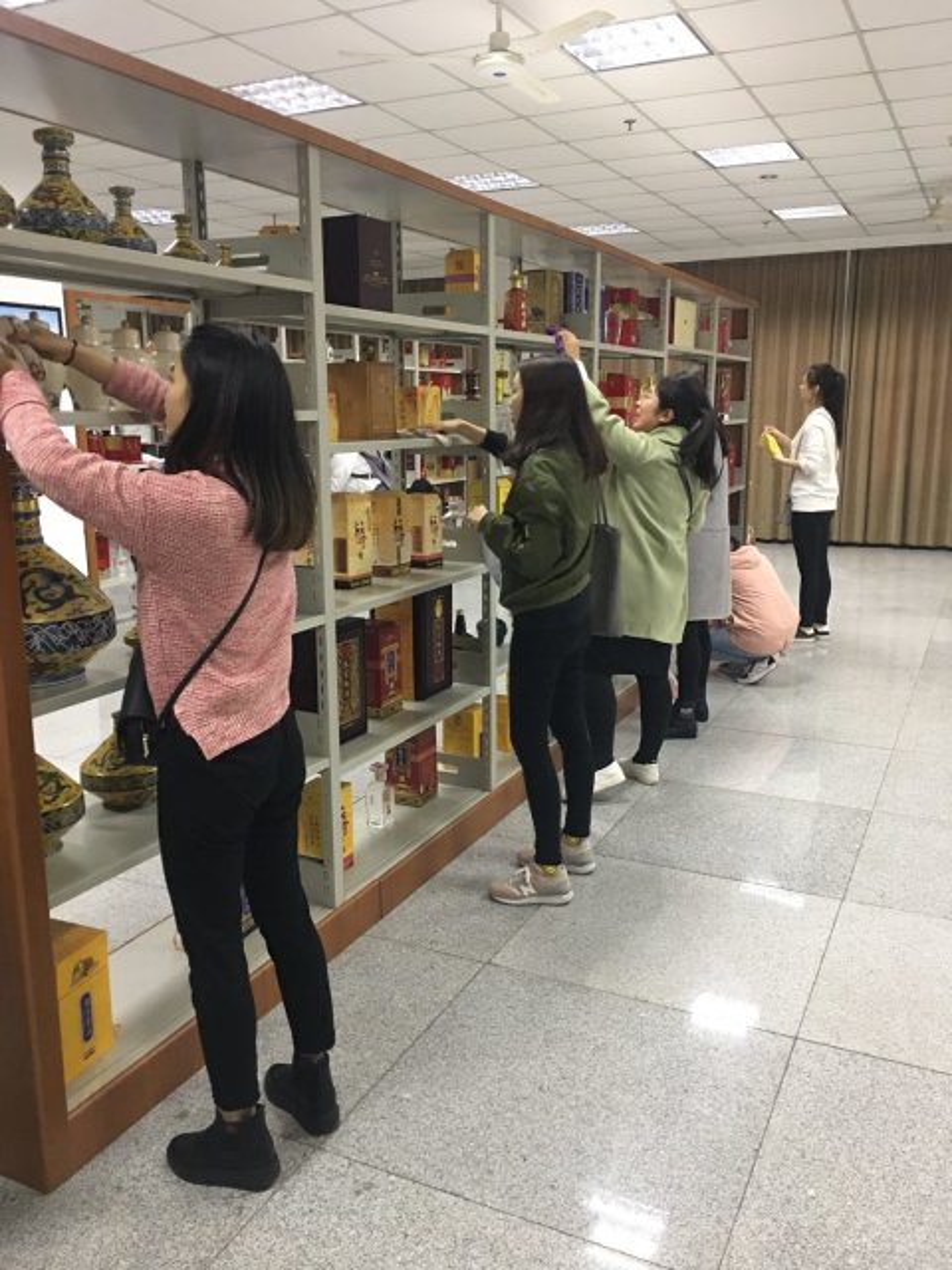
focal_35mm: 29
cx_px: 476
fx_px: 1063
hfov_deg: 48.2
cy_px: 635
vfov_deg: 61.7
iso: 80
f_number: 2.2
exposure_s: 1/10
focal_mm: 4.15
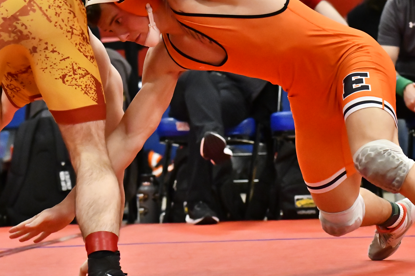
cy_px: 90
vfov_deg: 5.6
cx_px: 246
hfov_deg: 8.4
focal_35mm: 246
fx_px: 2836
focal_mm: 110
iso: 12800
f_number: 4
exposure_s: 1/800
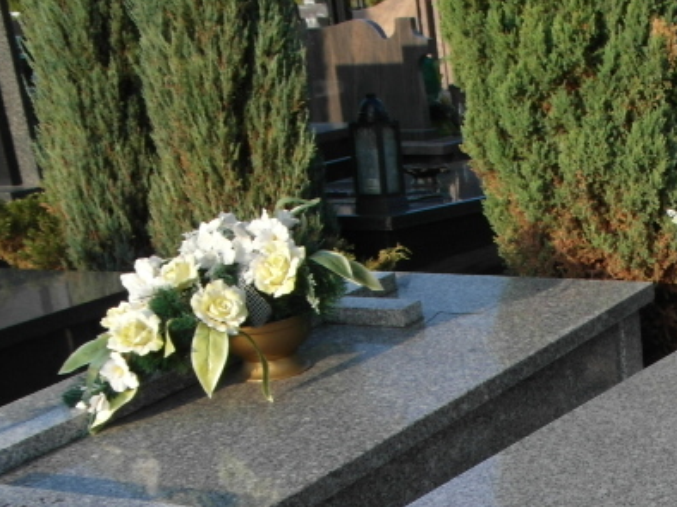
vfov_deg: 17.8
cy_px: 629
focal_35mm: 78
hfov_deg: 23.9
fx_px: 1525
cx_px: 686
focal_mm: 6.5
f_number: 4.1
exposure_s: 1/350
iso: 80
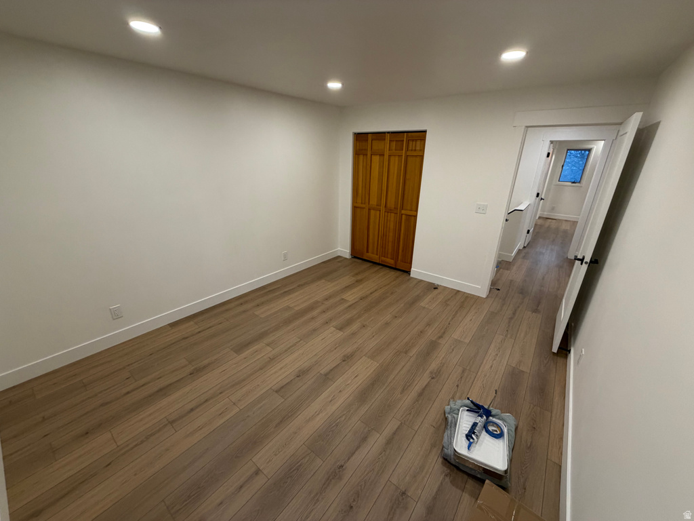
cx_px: 347
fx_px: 281
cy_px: 260
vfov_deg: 85.7
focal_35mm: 14
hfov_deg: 102.1
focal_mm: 2.22
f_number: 2.2
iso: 250
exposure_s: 1/120
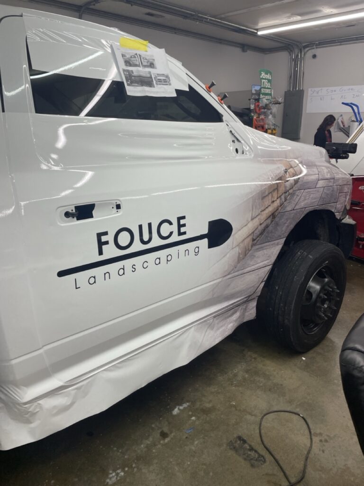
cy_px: 243
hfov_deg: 53.1
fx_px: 365
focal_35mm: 26
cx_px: 182
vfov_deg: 67.3
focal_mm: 4.2
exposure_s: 1/120
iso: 50
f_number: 1.6
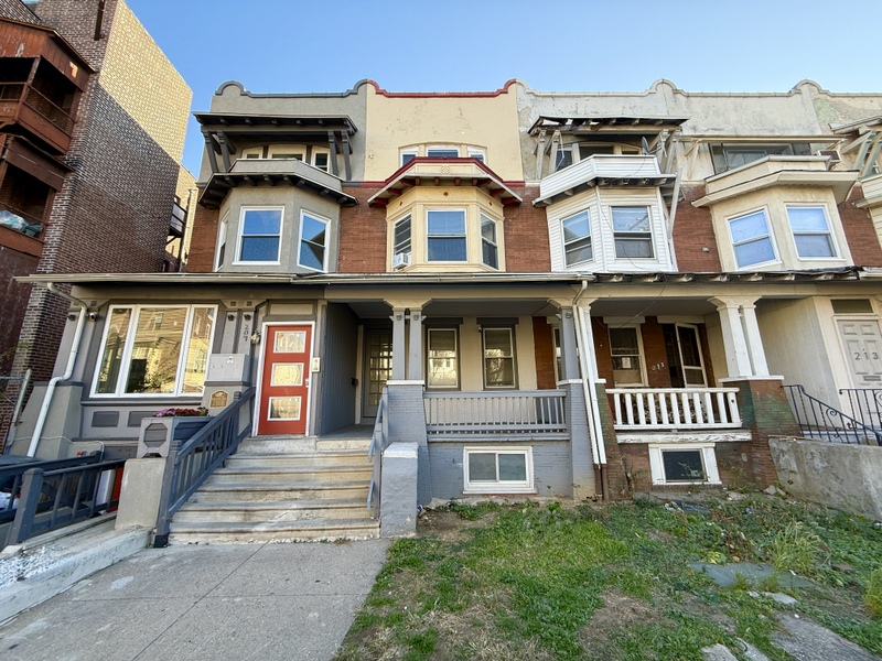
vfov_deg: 85.7
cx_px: 441
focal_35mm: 14
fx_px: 357
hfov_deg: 102.1
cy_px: 330
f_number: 2.2
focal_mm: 2.22
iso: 50
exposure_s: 1/200
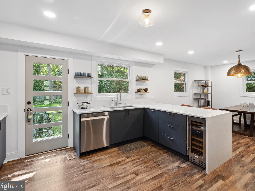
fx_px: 133
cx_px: 142
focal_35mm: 18
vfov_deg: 71.6
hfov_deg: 87.4
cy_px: 92
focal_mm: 16
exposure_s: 1/8
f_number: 8
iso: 320
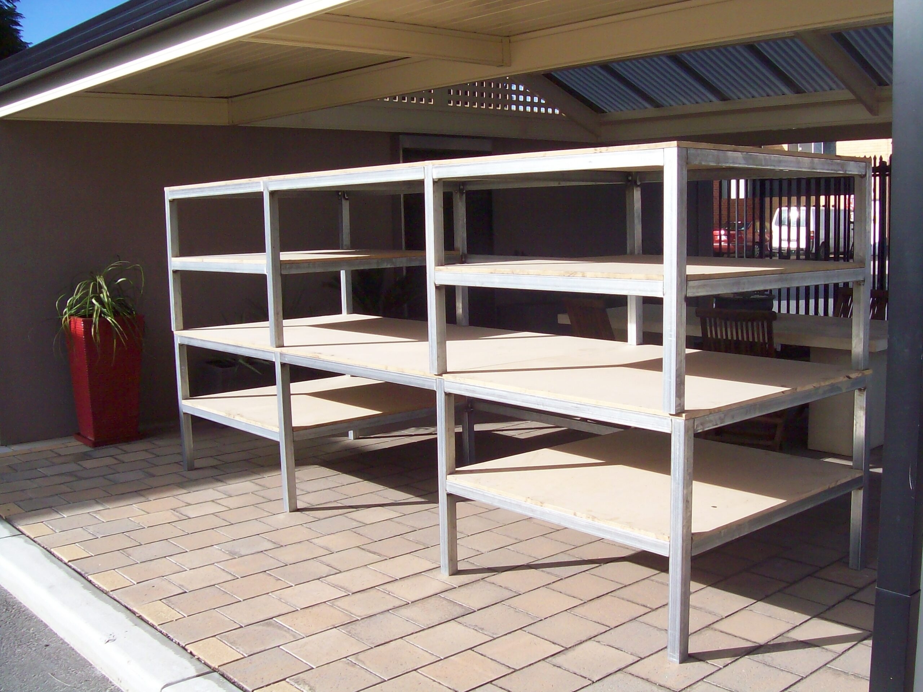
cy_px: 346
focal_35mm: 36
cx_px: 462
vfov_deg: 39.6
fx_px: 960
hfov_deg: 51.4
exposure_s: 1/329
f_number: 4.8
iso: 80
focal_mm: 6
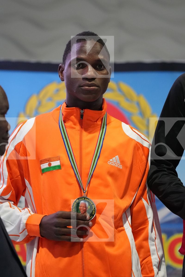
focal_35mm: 300
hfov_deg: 4.6
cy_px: 138
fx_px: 2312
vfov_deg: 6.9
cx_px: 92
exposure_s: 1/250
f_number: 2.8
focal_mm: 200
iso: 3200
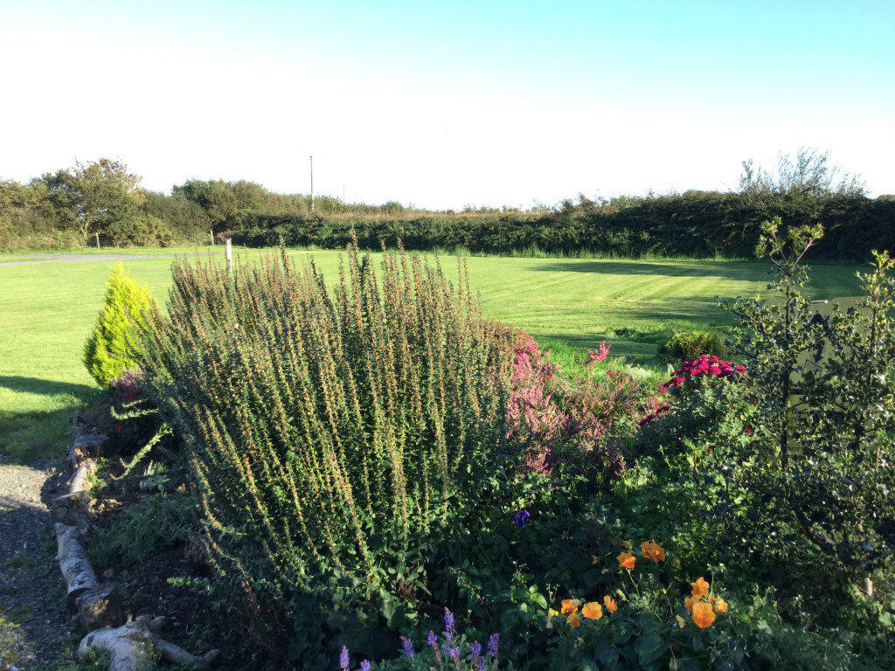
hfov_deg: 58.4
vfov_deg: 45.4
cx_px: 448
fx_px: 802
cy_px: 336
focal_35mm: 31
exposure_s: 1/226
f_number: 2.4
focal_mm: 3.3
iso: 25
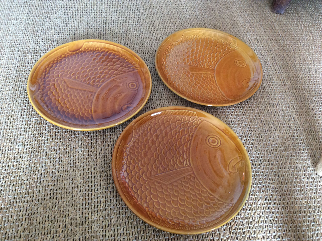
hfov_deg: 56.9
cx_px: 161
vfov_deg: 44.1
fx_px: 297
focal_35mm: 32
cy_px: 120
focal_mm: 3.3
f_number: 2.4
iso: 125
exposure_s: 1/25
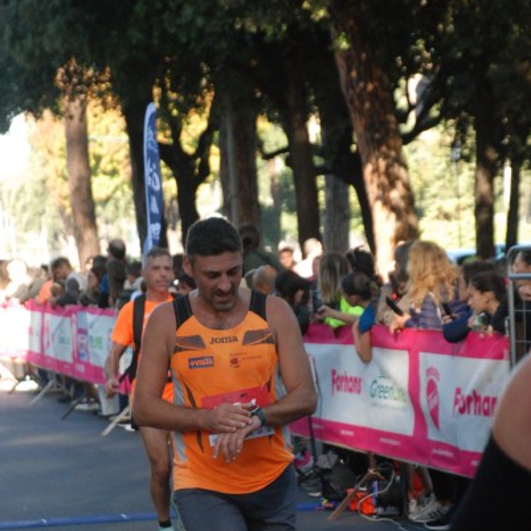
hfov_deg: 10.7
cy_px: 395
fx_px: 2823
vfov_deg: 10.7
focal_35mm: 163
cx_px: 266
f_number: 5.6
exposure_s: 1/320
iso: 1000
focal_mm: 85
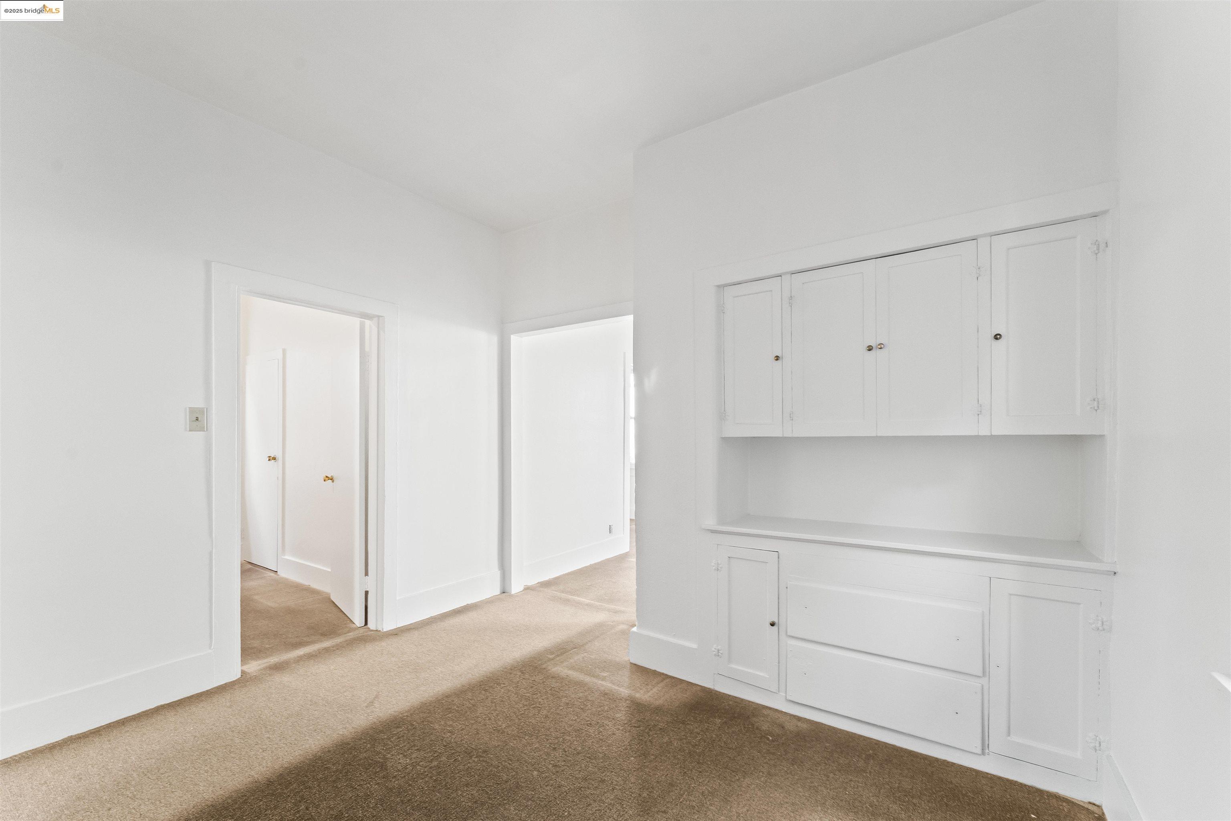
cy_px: 410
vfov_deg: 81.2
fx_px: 479
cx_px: 616
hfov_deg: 104.3
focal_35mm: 14
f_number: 9
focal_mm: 14
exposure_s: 2.5
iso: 4000
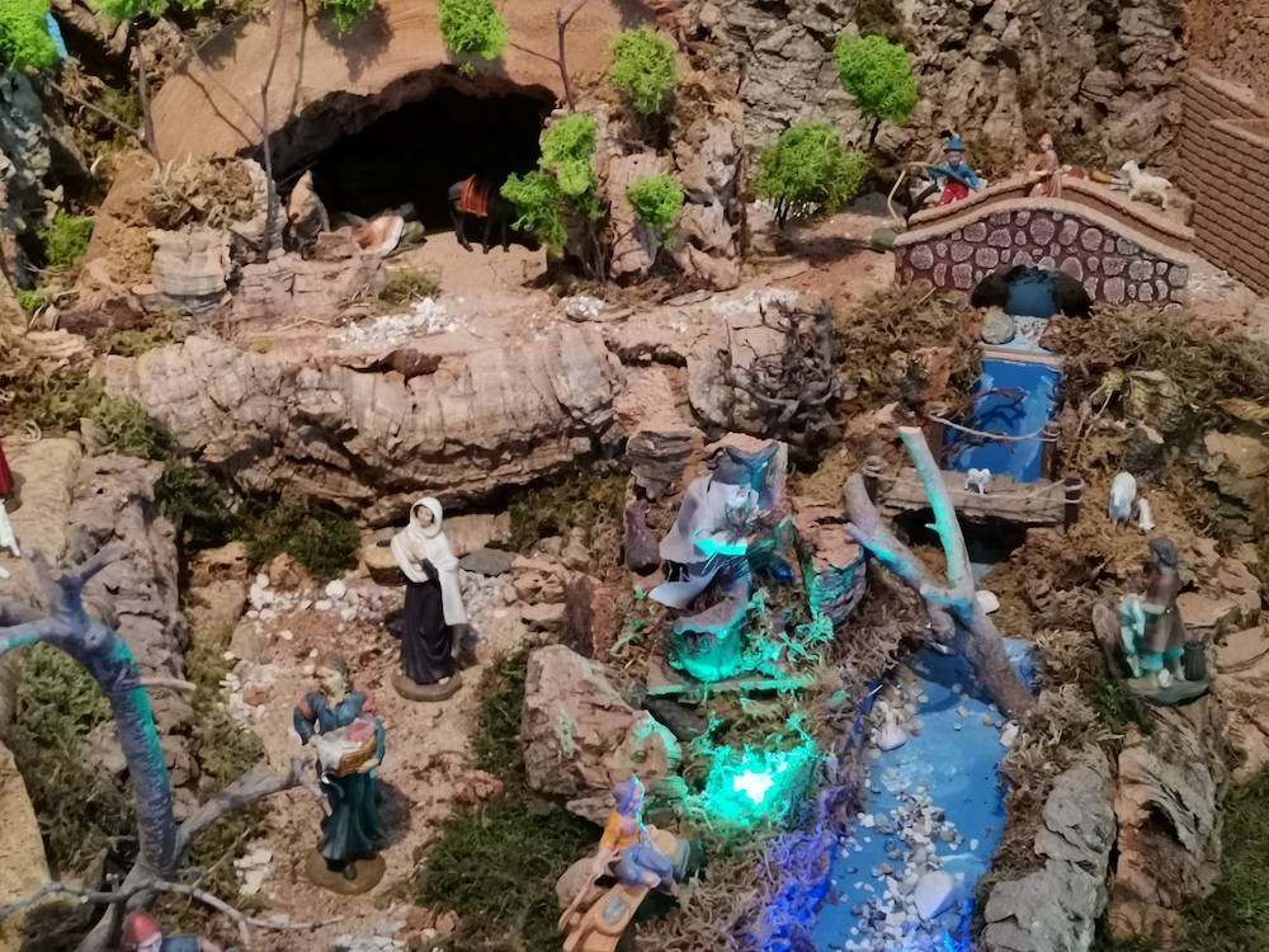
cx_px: 634
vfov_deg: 32.9
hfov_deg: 42.9
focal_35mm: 44
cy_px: 476
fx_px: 1613
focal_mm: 4.75
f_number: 1.8
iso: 800
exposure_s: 1/25
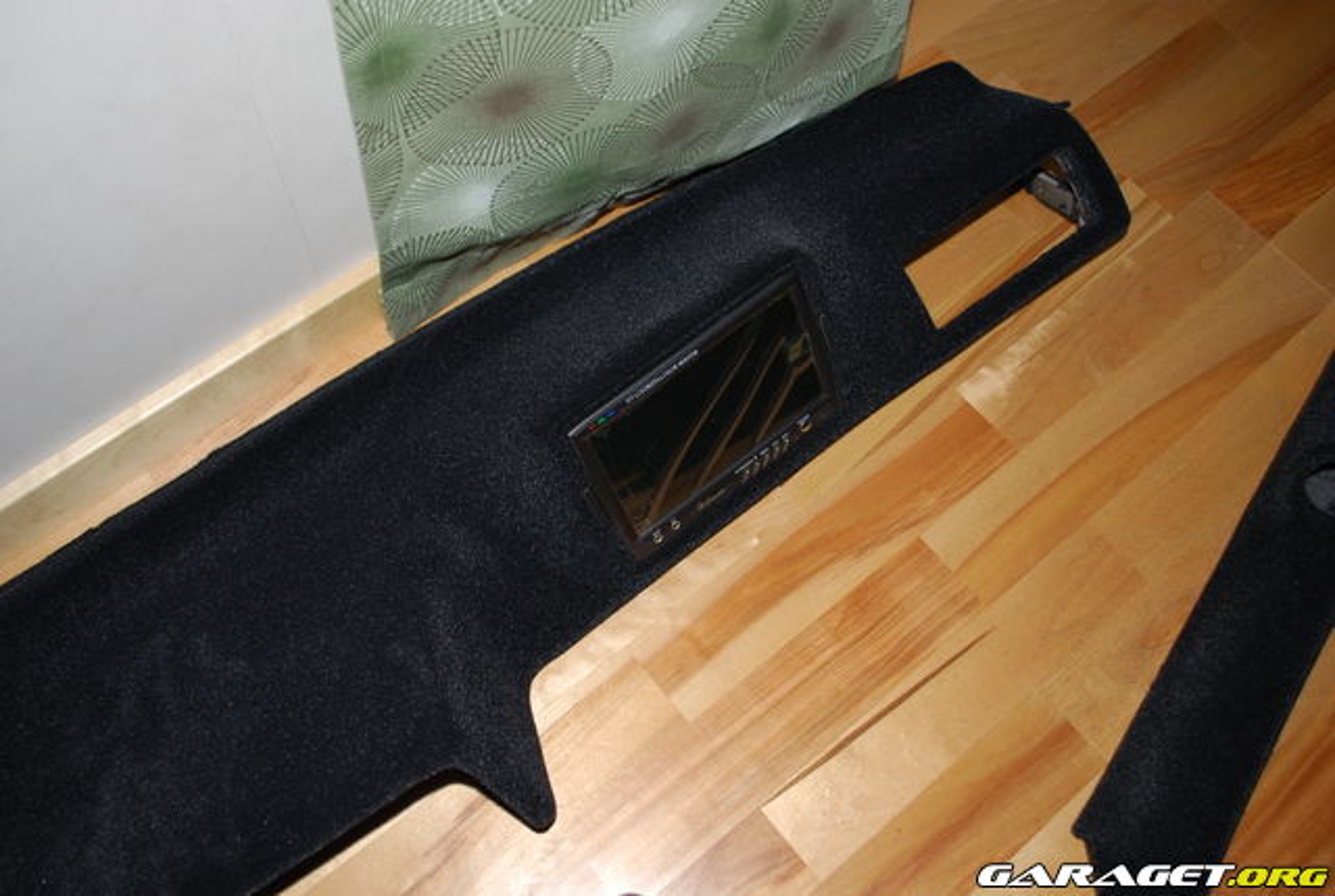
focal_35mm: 33
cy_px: 448
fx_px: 1227
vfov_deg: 40.2
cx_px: 668
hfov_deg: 57.1
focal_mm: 22
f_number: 4
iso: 200
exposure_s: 1/60
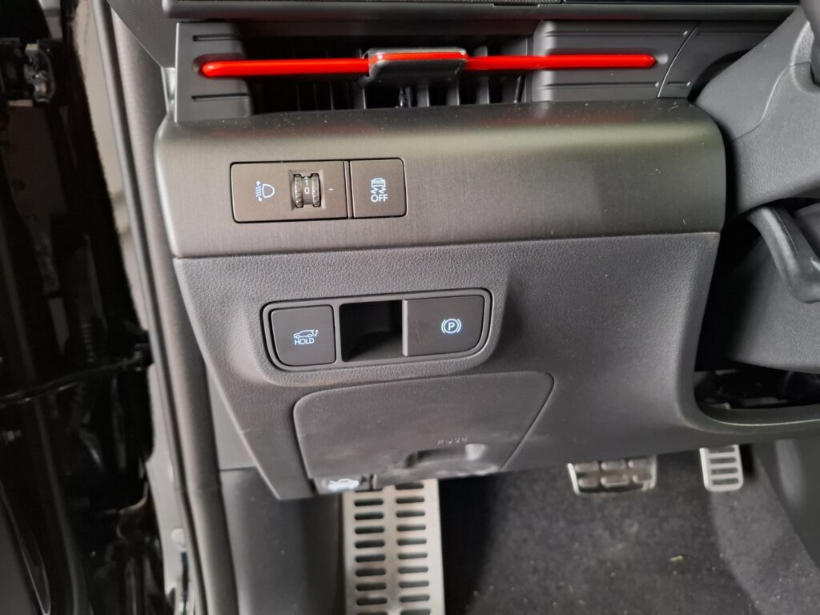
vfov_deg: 58.9
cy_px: 308
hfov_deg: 73.9
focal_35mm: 23
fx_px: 545
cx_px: 410
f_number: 1.8
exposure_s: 1/20
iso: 1000
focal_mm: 5.54
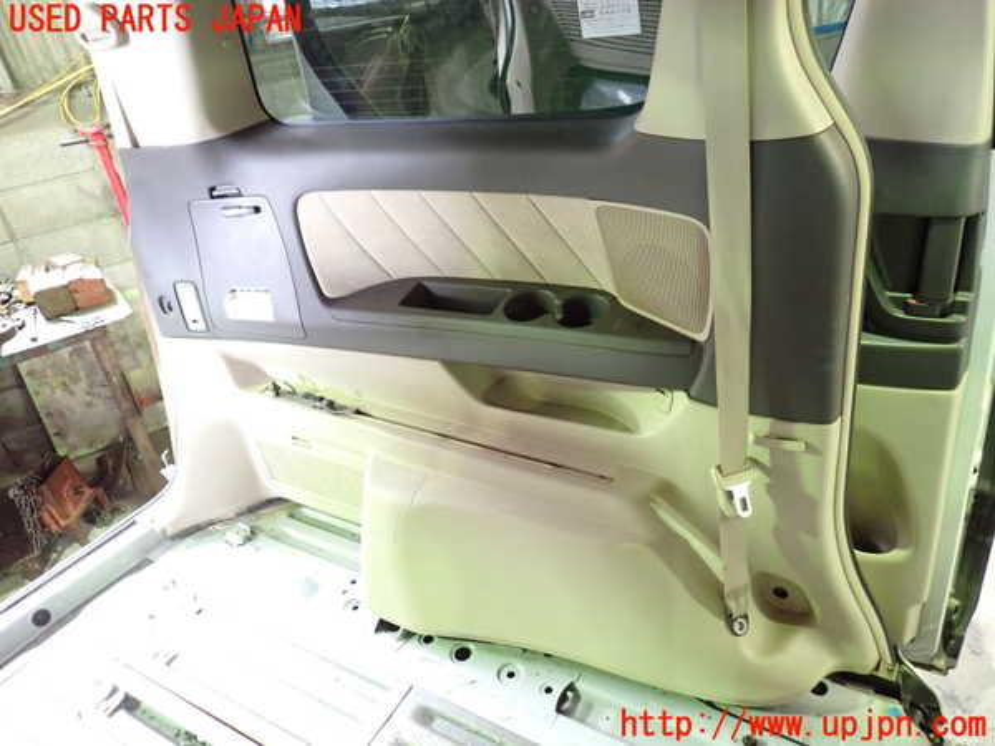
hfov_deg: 69.4
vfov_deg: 54.9
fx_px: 719
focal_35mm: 25
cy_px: 373
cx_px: 498
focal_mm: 4.5
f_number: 2
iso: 800
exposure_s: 1/25
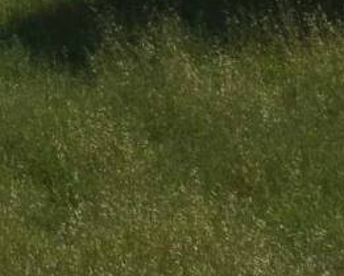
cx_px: -907
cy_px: -475
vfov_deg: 5.9
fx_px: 2526
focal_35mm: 248
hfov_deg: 6.6
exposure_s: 1/125
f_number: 16
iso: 100
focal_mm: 24
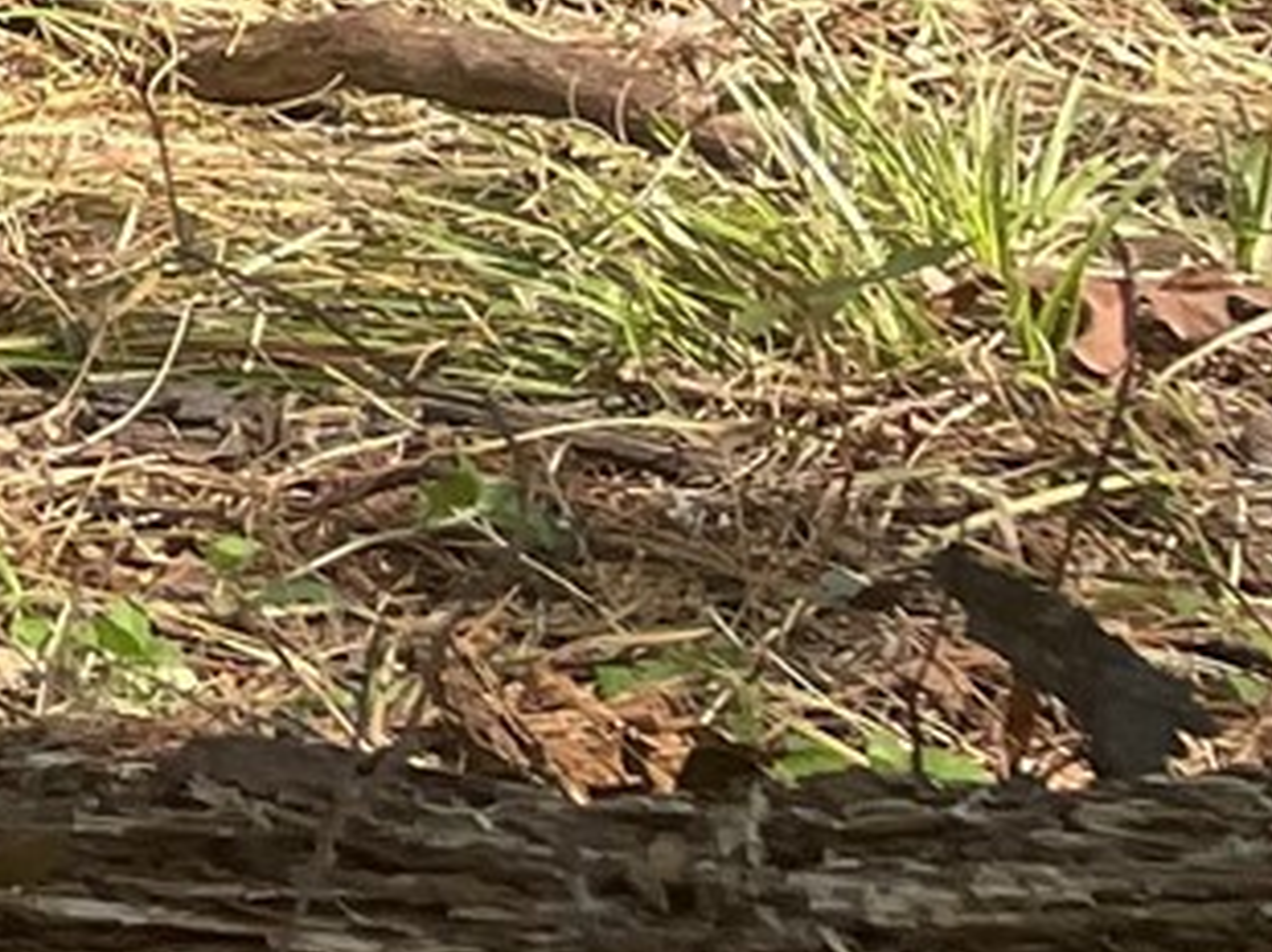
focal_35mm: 172
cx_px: -2647
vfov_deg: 7.8
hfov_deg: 9.1
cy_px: -1617
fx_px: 6315
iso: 32
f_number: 1.6
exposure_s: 1/1575
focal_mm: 4.2
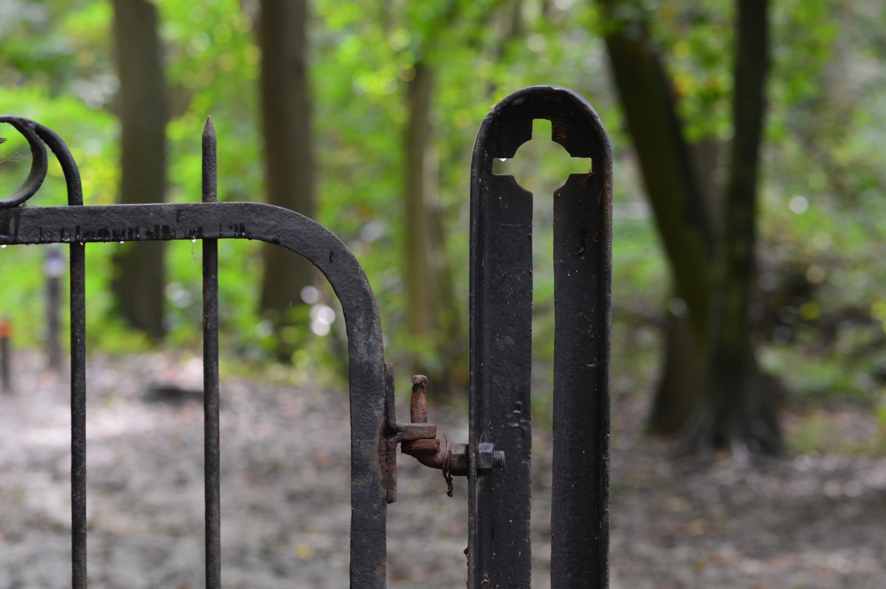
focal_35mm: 158
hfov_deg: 13.1
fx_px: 3873
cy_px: 294
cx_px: 443
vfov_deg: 8.7
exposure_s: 1/30
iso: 800
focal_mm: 105
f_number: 4.5
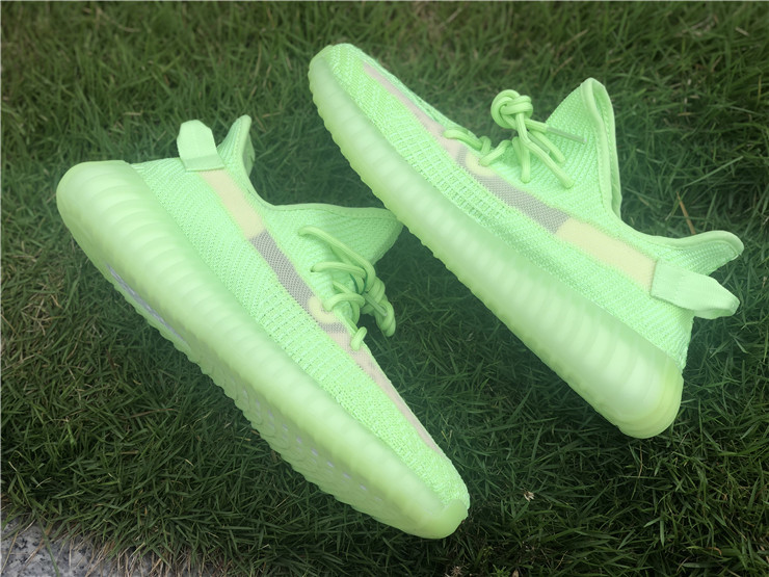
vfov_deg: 28.0
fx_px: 1155
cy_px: 288
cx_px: 384
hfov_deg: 36.8
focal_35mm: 52
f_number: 2.4
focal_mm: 6
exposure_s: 1/120
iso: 16
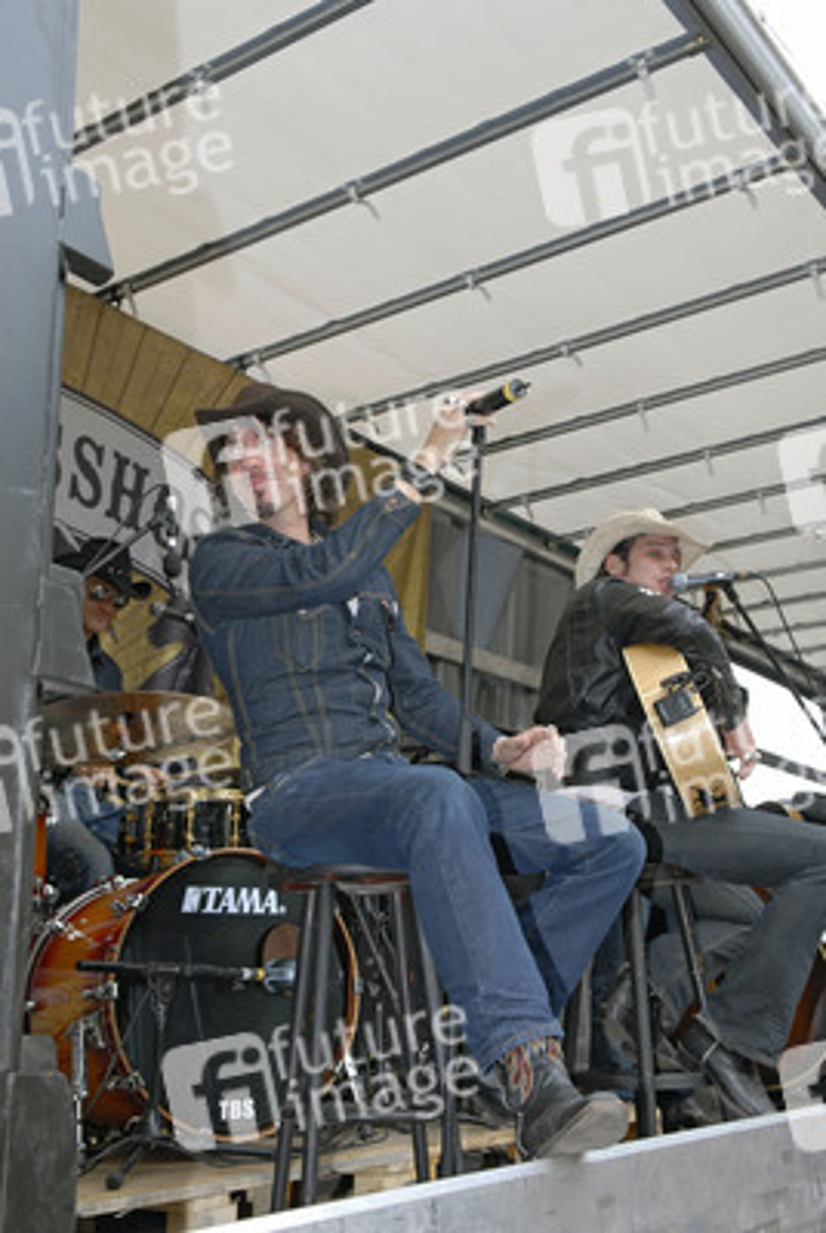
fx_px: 1338
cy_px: 616
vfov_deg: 49.5
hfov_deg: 34.3
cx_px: 413
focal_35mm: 39
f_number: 5.6
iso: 400
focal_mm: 26
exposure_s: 1/200
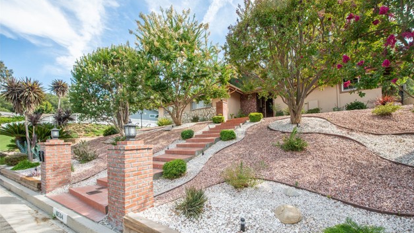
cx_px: 211
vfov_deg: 69.9
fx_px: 165
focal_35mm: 15
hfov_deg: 103.0
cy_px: 137
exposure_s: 1/500
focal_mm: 14
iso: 400
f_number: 7.1
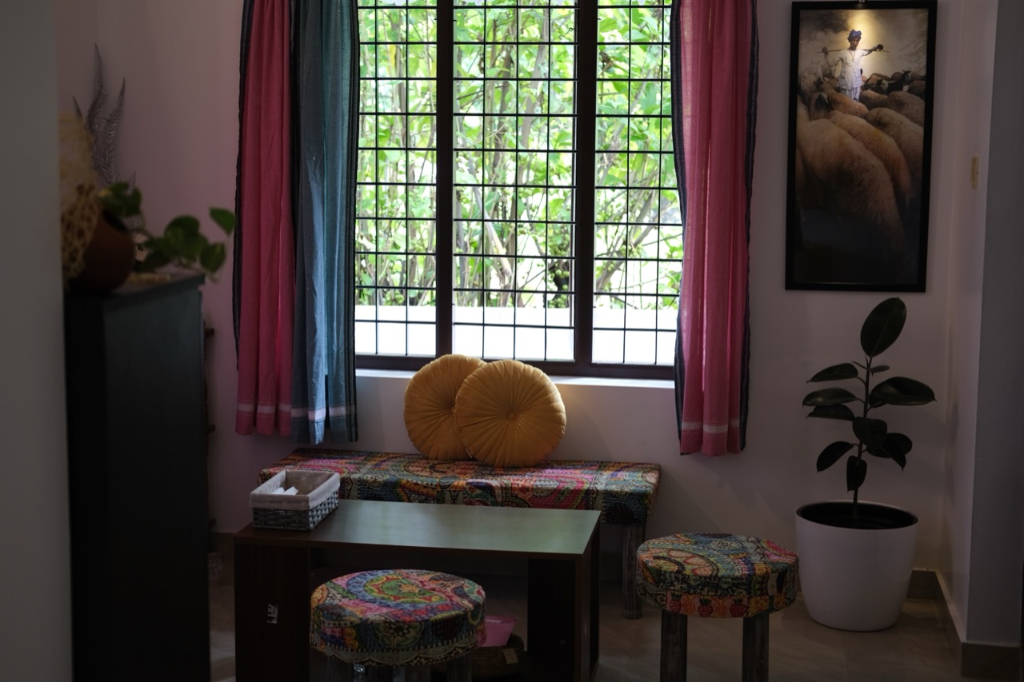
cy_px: 341
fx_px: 1507
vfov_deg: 25.5
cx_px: 512
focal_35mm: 53
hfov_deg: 37.5
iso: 160
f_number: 2.2
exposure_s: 1/100
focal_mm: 35
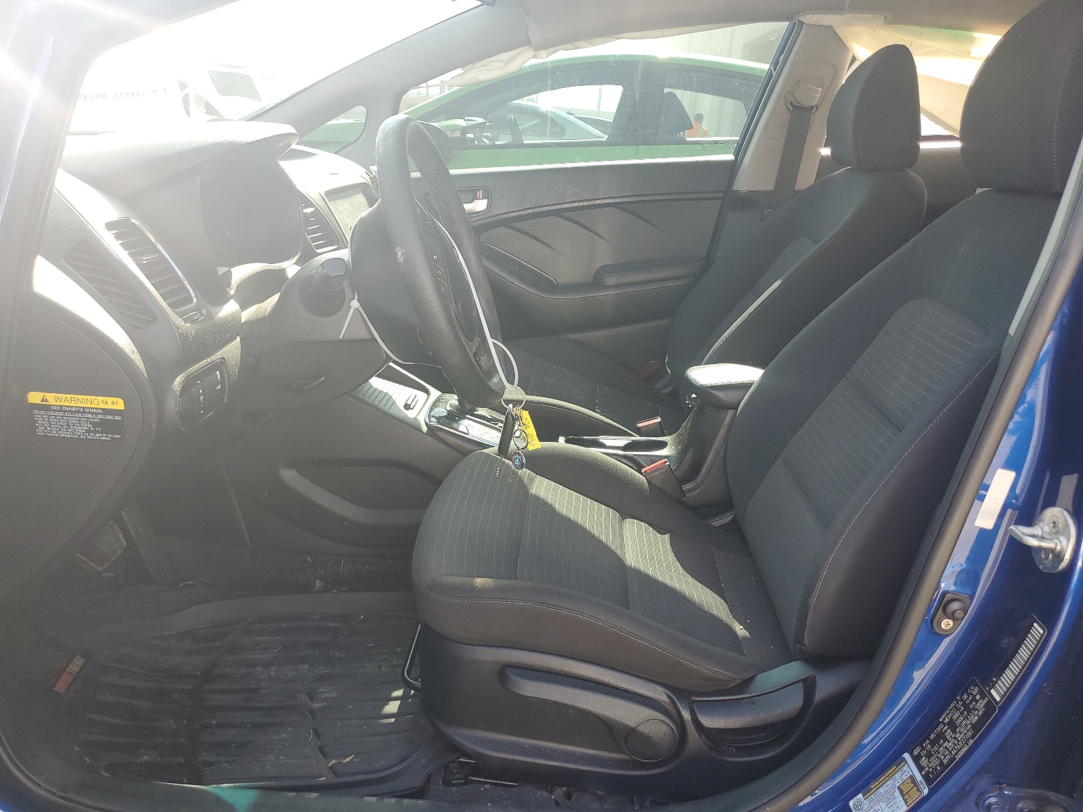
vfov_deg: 53.1
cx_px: 542
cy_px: 406
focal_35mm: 26
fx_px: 813
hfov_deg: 67.3
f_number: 1.5
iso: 50
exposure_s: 1/263
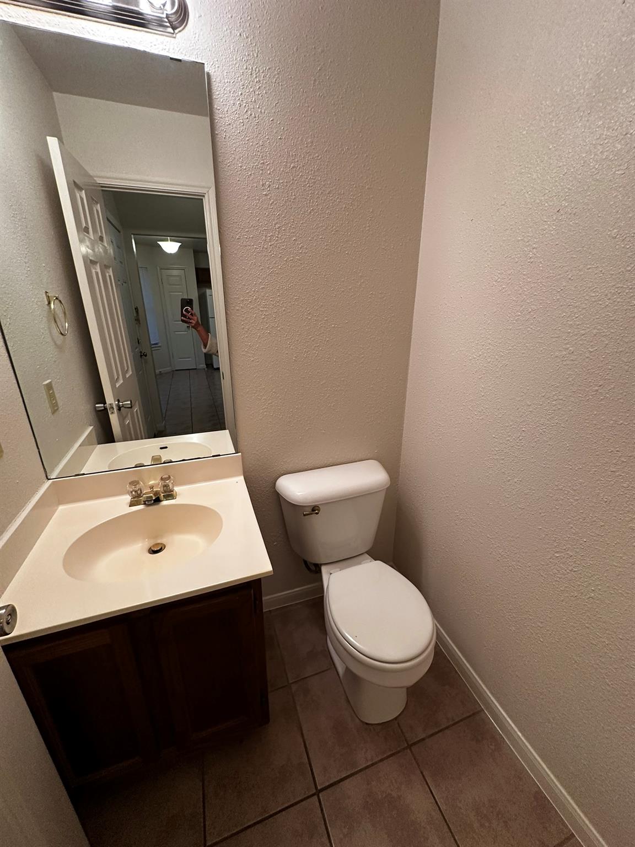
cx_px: 318
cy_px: 424
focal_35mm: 14
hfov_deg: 85.7
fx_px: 342
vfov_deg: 102.1
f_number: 2.2
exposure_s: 1/120
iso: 250
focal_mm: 2.22
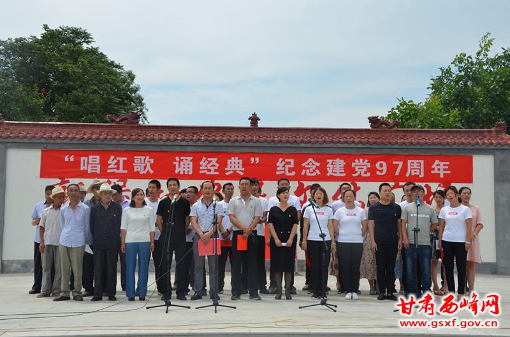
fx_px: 721
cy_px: 168
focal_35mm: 51
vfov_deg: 26.3
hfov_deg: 39.0
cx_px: 255
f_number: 8
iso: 100
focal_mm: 34
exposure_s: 1/250
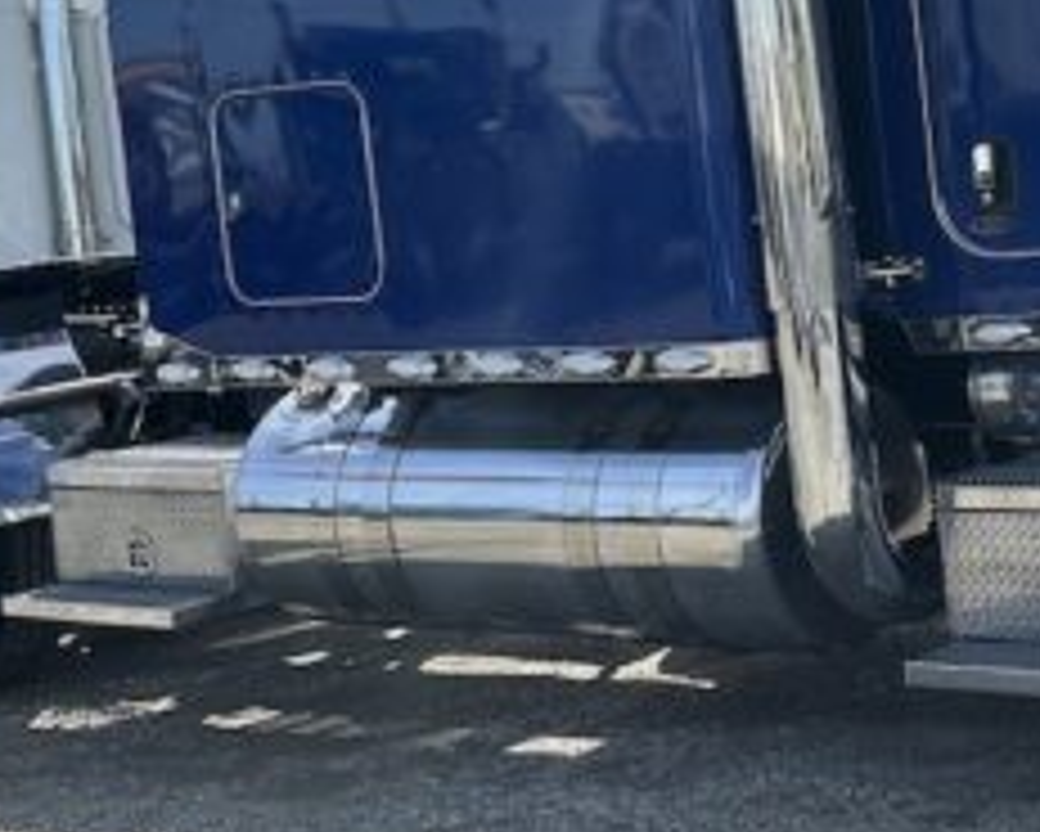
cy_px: 135
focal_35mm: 78
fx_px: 2402
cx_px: 1139
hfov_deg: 23.0
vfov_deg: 19.4
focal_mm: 6.86
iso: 80
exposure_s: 1/7042
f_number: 1.78
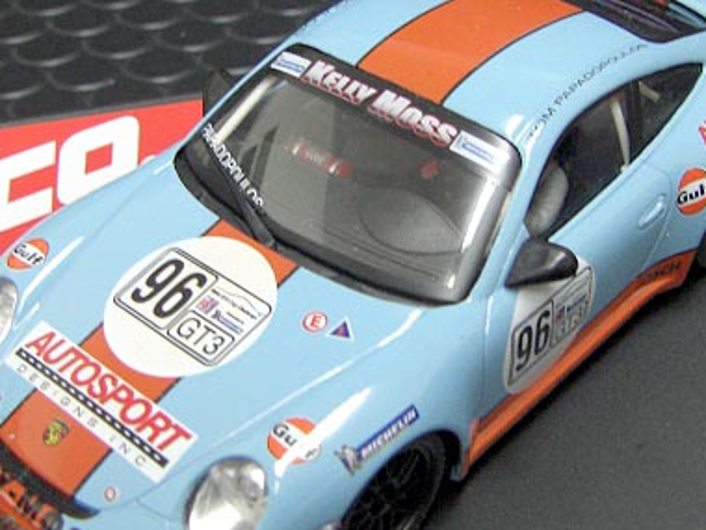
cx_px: 342
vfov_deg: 22.9
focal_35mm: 64
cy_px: 236
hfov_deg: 30.3
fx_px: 1305
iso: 200
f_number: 3.4
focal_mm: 6.3
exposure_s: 1/25
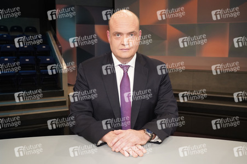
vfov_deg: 43.5
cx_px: 124
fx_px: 206
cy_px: 82
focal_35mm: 30
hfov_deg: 62.0
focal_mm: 30
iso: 2000
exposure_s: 1/160
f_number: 5
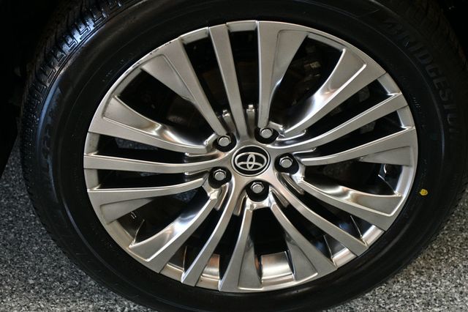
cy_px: 156
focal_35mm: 63
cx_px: 234
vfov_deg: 21.5
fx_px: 819
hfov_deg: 31.9
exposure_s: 1/125
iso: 1400
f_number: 4.5
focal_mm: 42
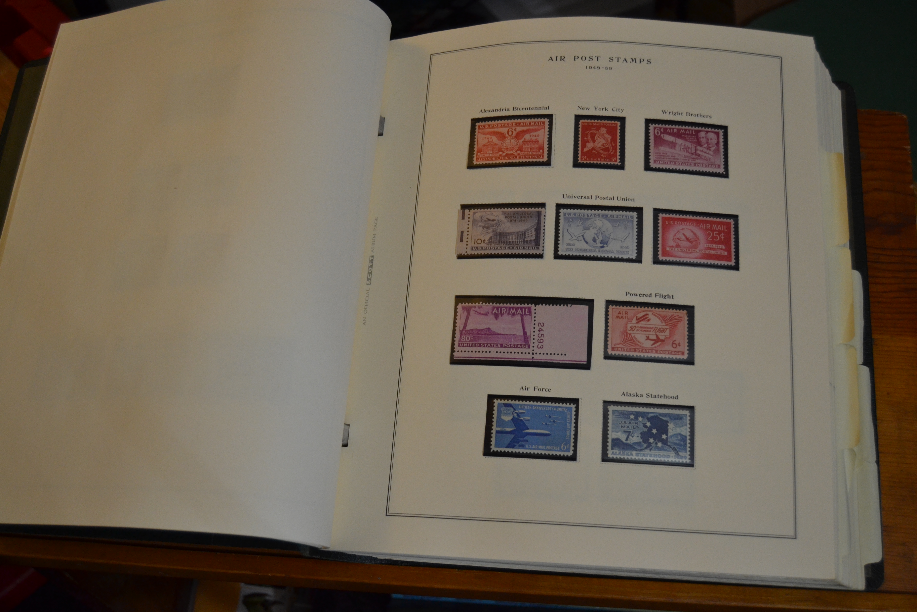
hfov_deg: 49.6
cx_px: 458
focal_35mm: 39
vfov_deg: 34.2
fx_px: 993
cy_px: 306
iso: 900
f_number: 4
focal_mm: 26
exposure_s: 1/60
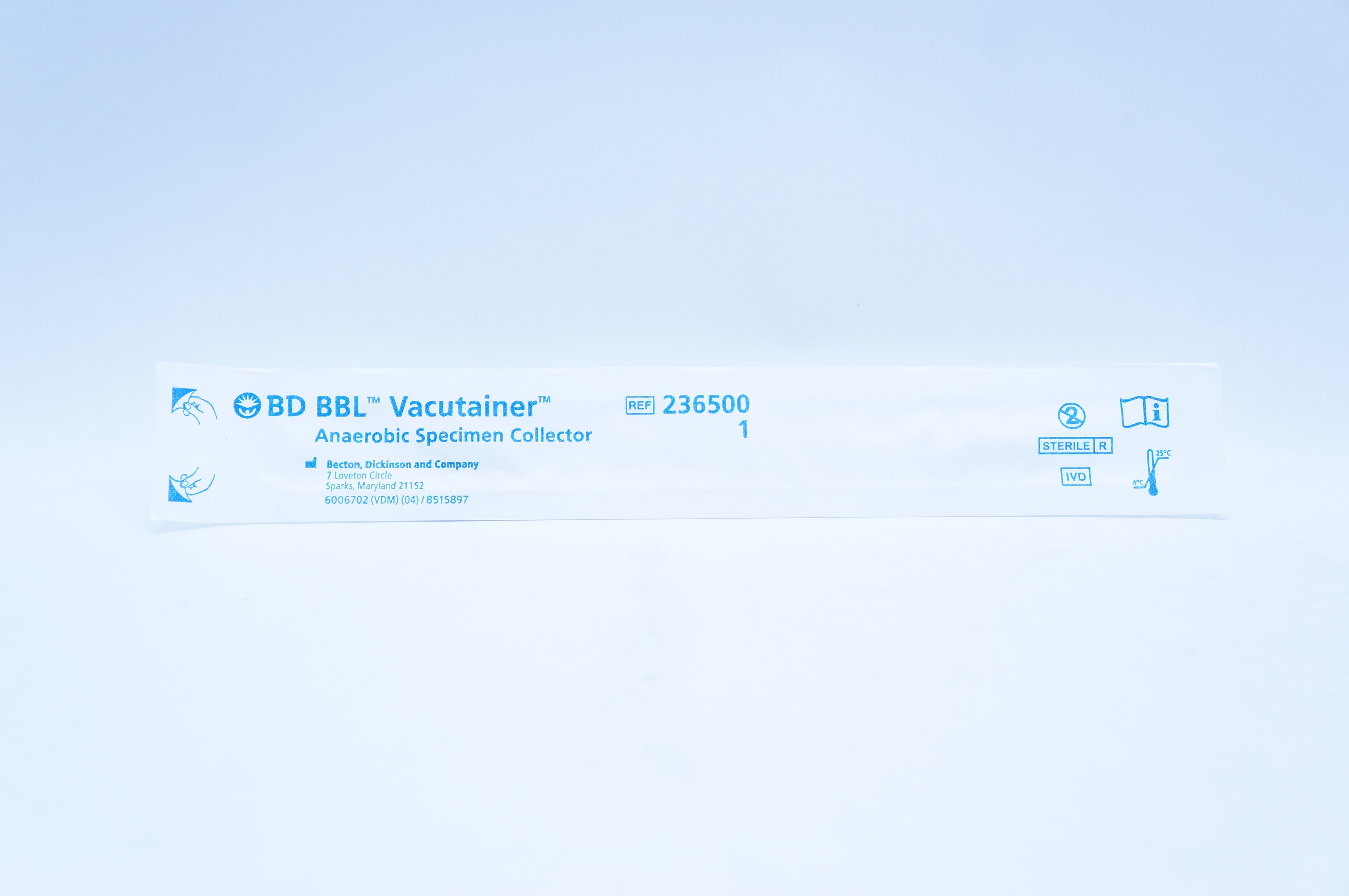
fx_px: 1628
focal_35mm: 44
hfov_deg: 45.0
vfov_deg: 30.8
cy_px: 448
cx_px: 674
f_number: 5.6
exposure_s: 1/160
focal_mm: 29
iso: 800
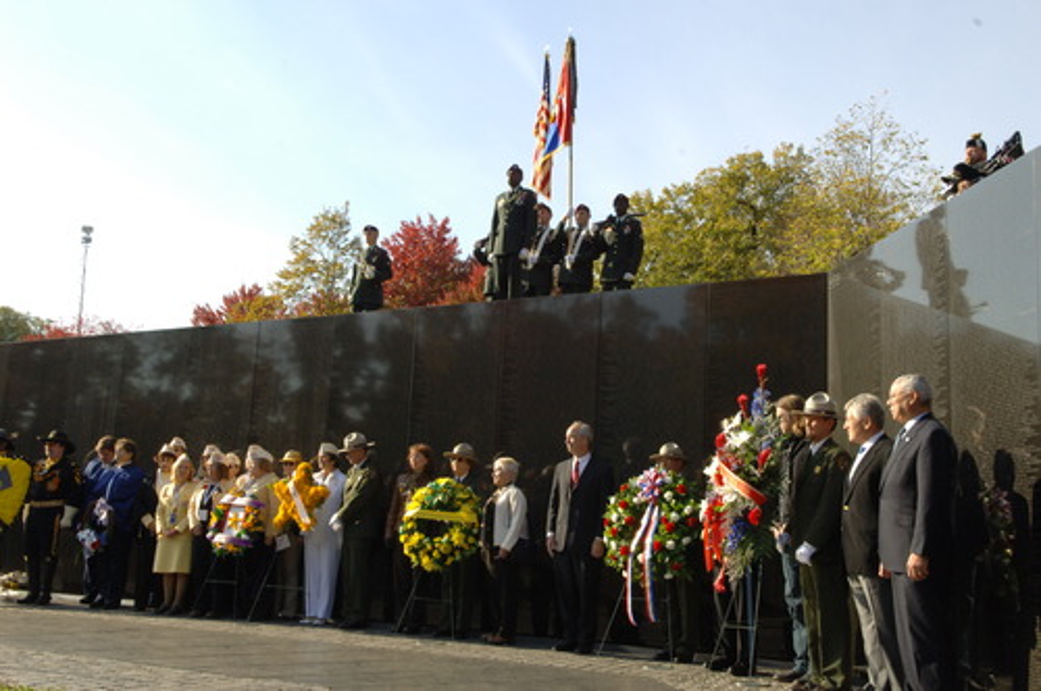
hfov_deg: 49.6
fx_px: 1126
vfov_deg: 34.1
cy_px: 346
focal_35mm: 39
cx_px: 520
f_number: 13
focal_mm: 26
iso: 400
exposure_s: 1/160
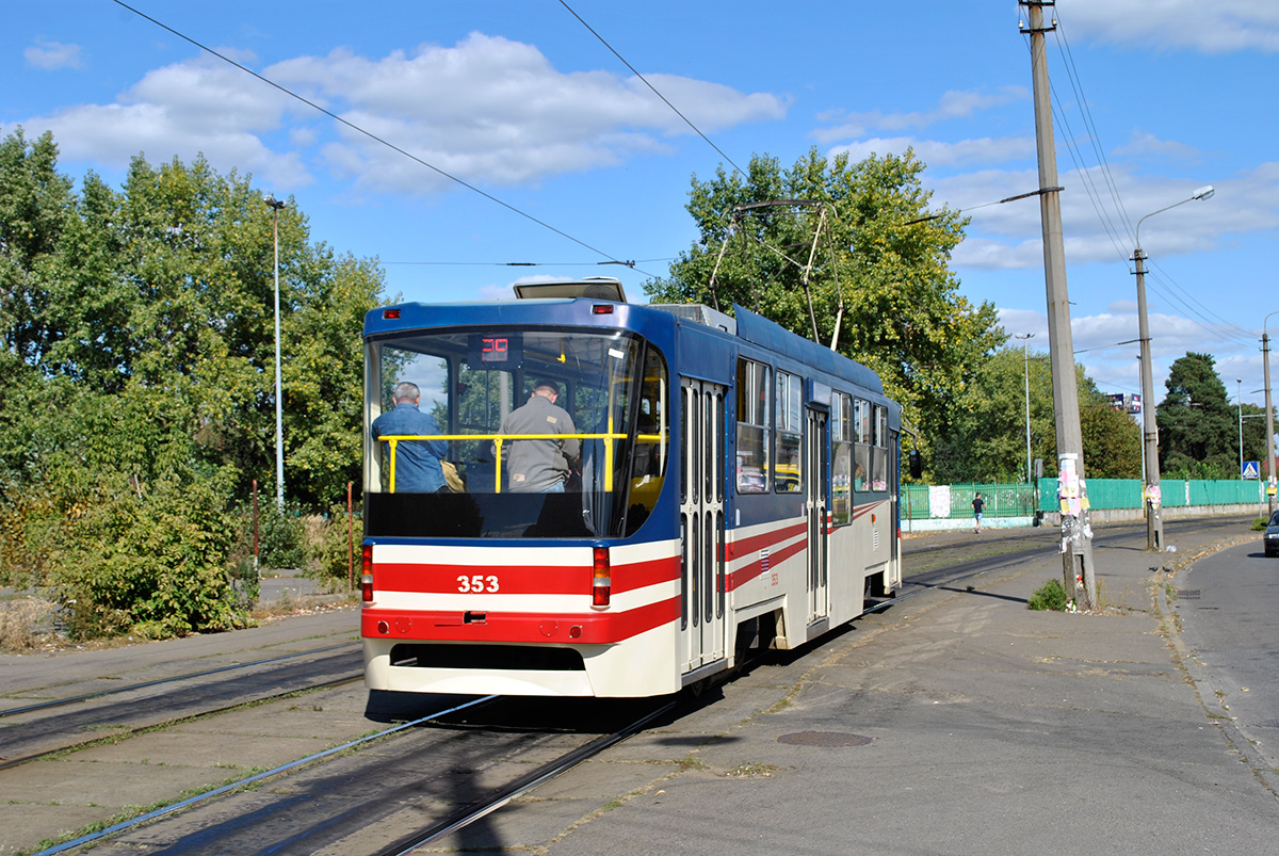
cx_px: 640
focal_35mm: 48
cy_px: 428
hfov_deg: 41.1
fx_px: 1707
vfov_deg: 28.1
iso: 100
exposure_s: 1/250
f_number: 8
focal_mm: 32
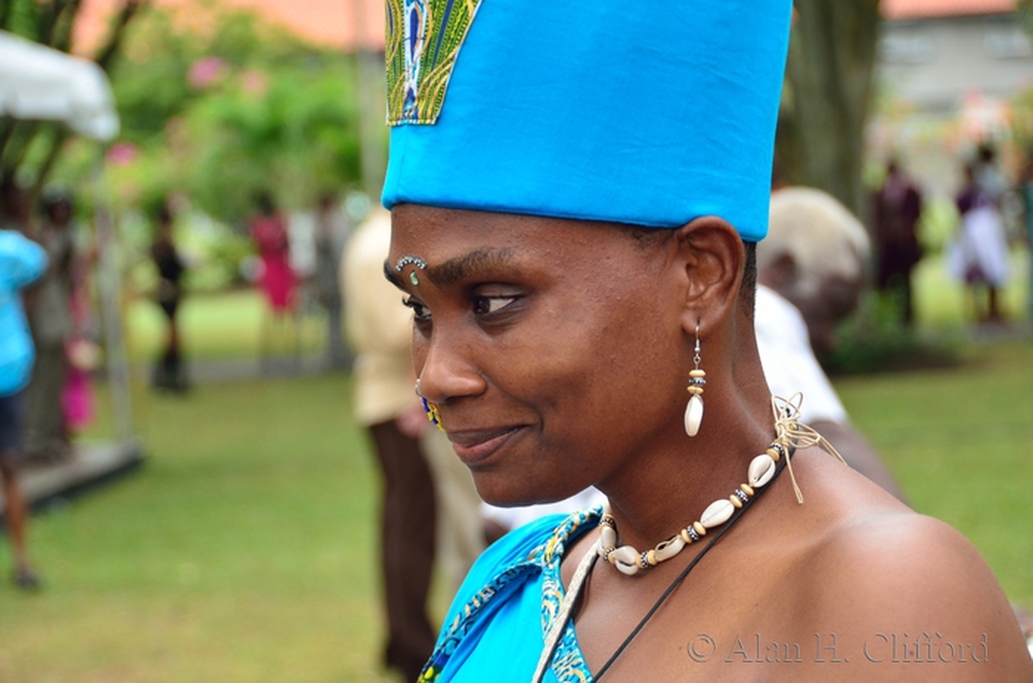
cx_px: 516
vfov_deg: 13.0
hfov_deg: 19.5
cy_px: 342
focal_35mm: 105
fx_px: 3005
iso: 280
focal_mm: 70
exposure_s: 1/250
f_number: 5
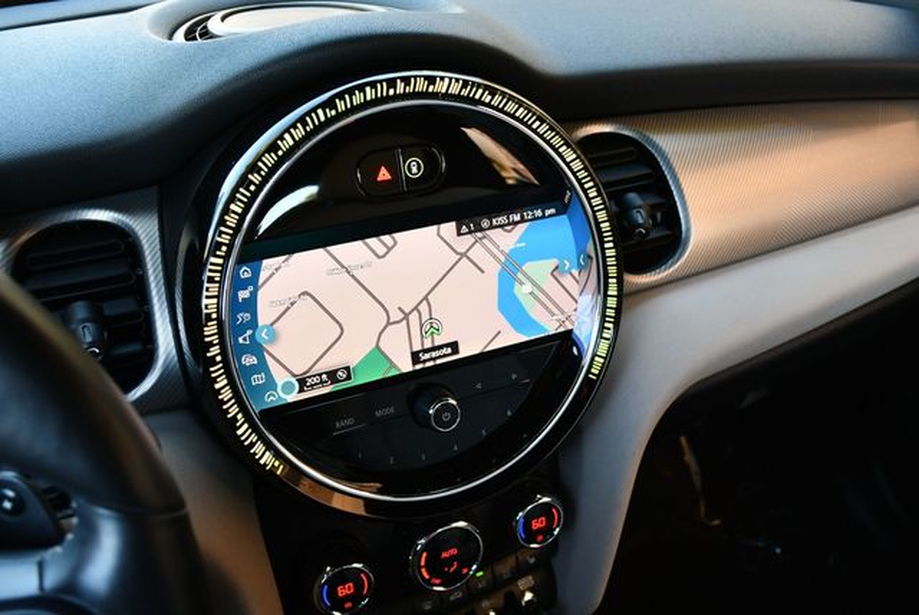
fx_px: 920
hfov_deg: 53.1
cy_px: 308
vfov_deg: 36.9
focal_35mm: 36
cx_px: 460
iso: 720
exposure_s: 1/250
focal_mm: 18
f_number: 3.5
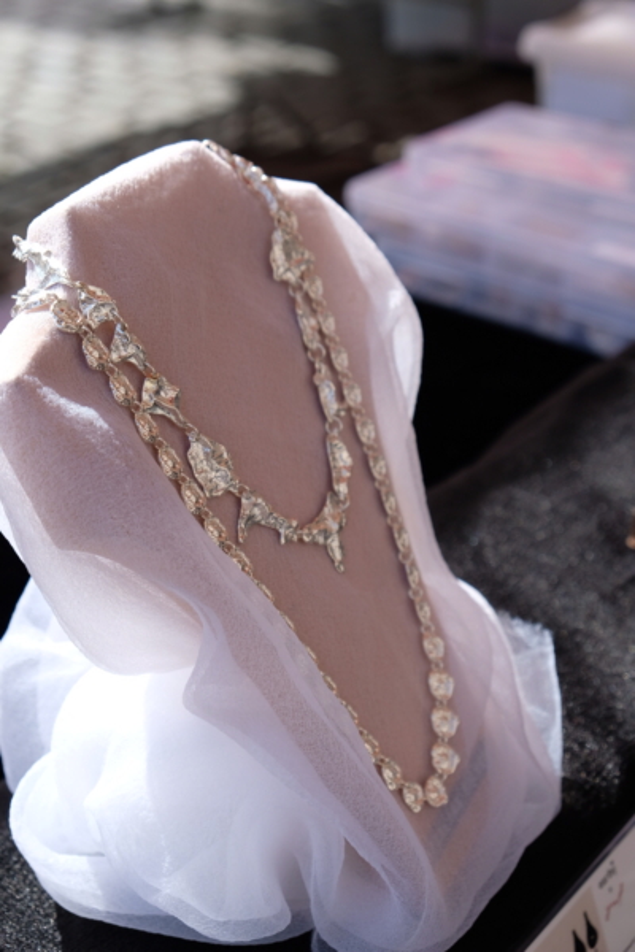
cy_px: 476
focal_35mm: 59
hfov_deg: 23.0
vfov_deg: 33.9
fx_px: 1561
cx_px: 318
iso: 200
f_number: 5.6
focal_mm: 39
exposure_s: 1/280
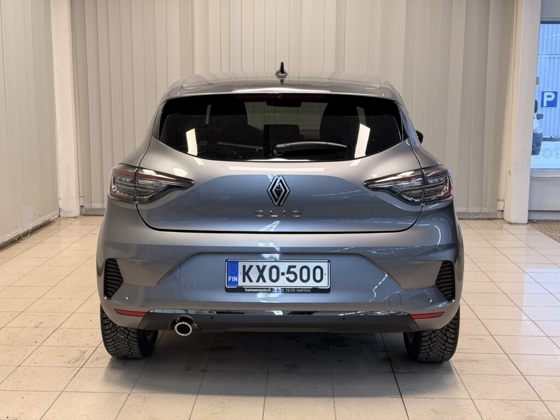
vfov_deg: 30.3
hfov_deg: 39.7
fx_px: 777
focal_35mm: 48
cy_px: 210
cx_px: 280
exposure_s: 1/100
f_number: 1.78
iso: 100
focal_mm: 6.76
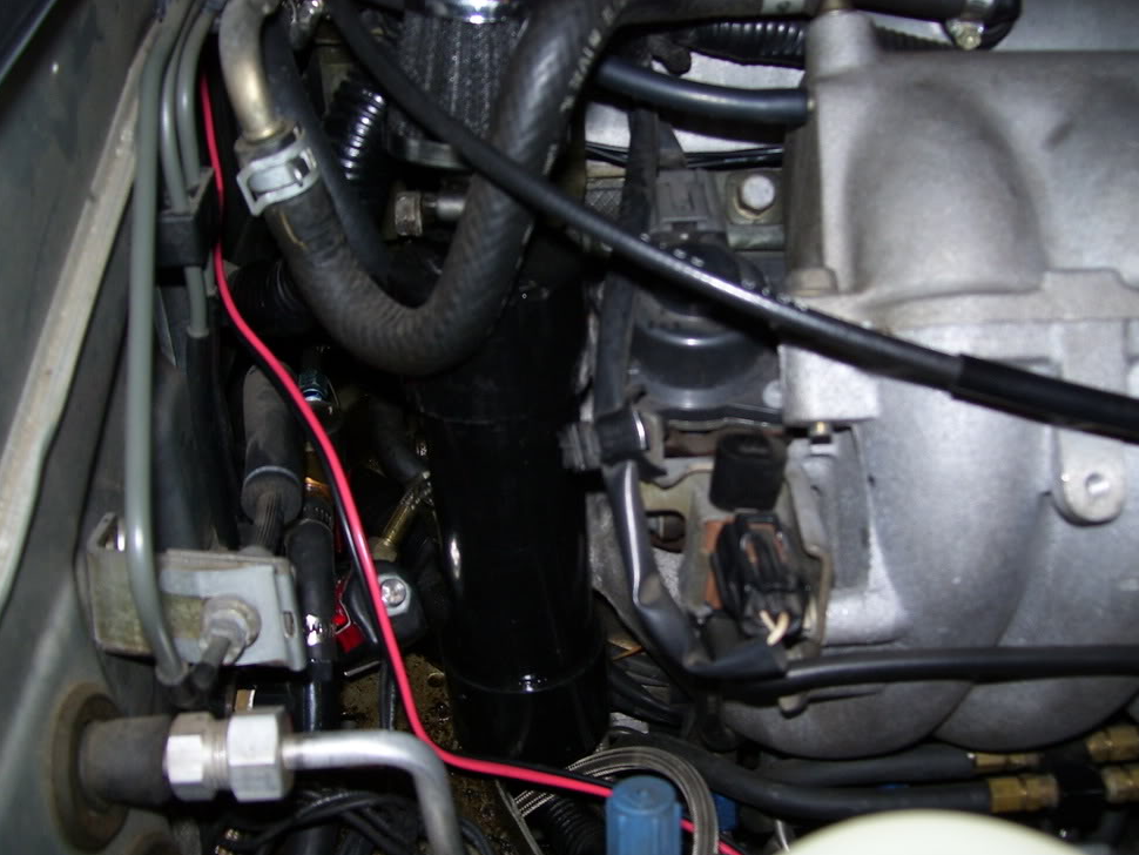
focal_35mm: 38
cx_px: 575
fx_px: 1251
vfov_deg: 37.7
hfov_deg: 49.0
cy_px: 412
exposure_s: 1/60
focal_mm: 6
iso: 80
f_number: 2.7
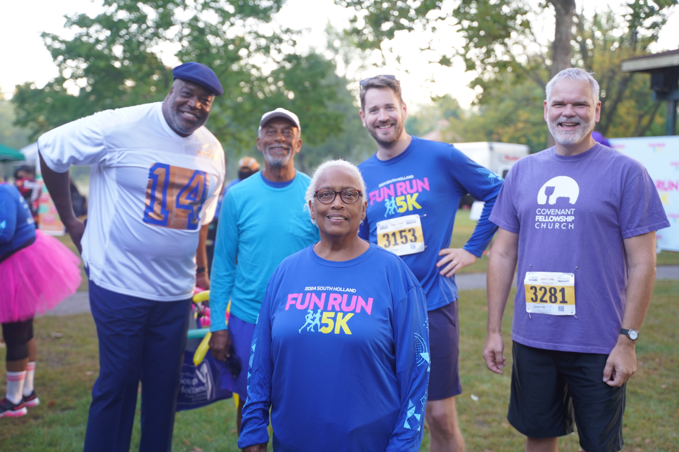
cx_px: 340
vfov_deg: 29.2
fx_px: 868
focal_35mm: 46
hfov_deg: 42.7
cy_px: 226
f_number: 2.8
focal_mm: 46
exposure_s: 1/50
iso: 320
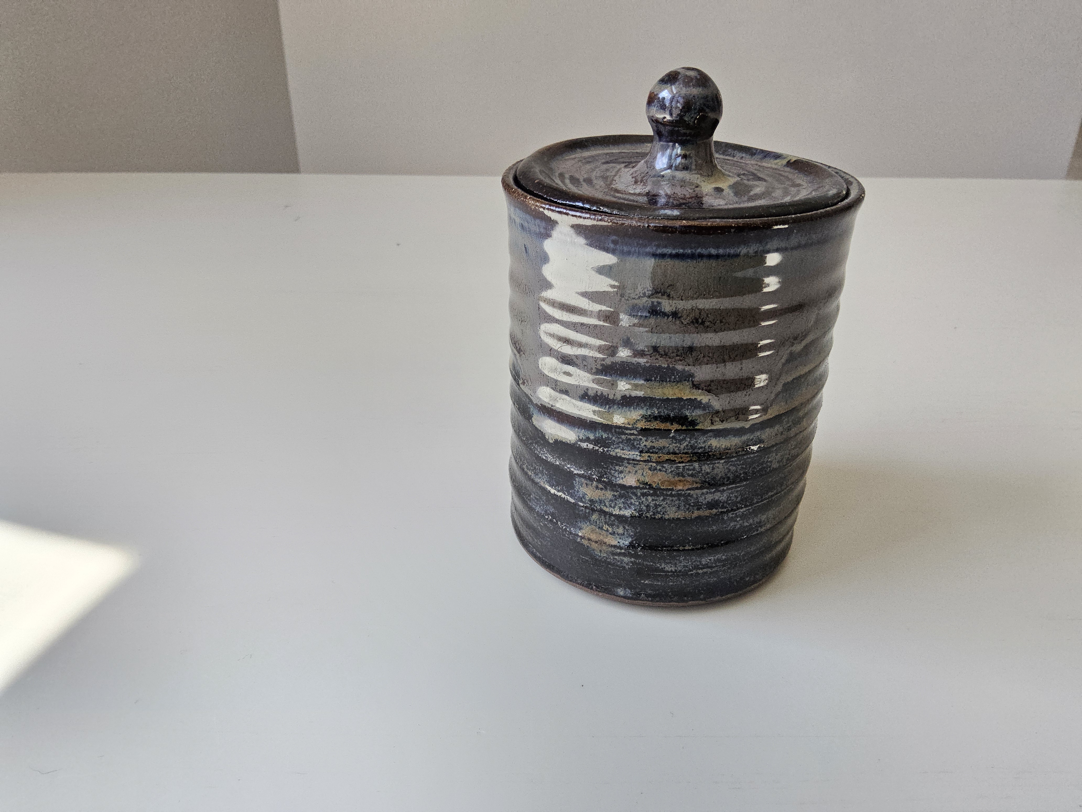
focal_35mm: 23
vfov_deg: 58.9
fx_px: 719
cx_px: 541
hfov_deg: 73.9
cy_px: 406
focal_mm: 3.08
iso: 250
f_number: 2
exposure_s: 1/120
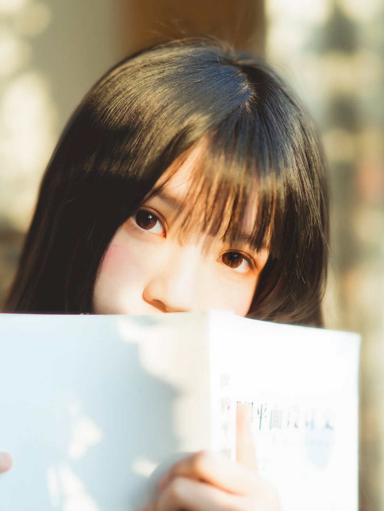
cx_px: 193
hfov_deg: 23.3
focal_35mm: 63
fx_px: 932
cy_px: 305
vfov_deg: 30.6
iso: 100
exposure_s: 1/800
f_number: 1.4
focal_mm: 50
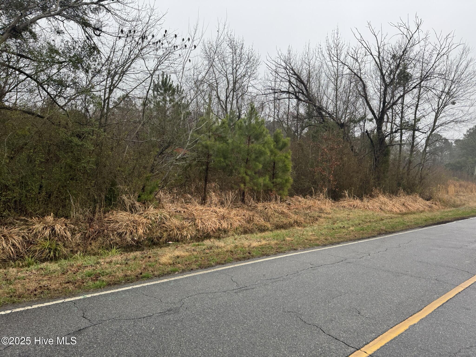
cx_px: 238
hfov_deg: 71.6
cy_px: 178
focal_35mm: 24
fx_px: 330
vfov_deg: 56.8
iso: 100
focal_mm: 6.76
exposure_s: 1/121
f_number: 1.78
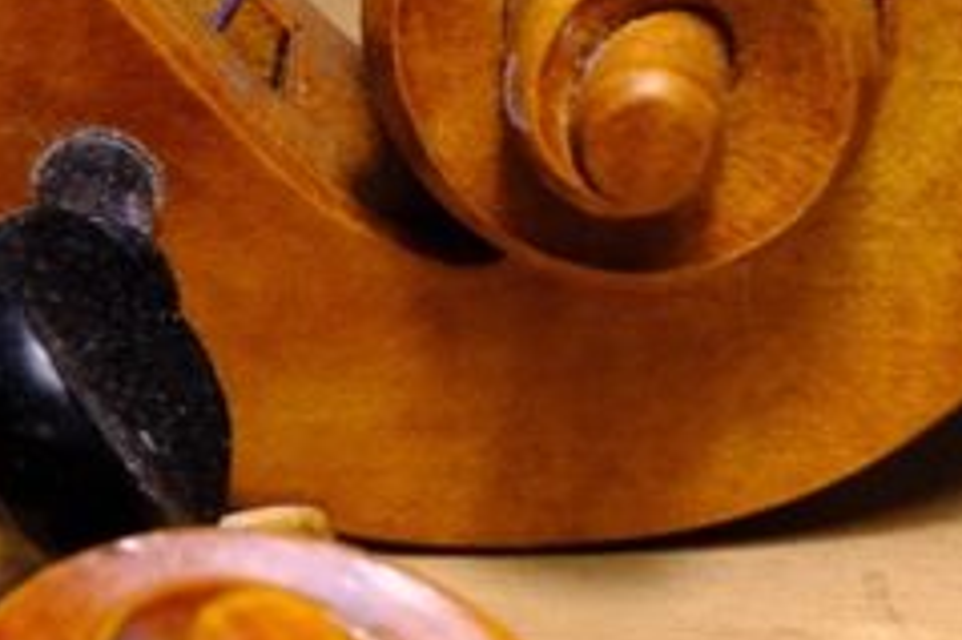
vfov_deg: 4.3
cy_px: 419
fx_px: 8598
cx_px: -1006
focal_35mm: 322
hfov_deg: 6.2
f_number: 6.4
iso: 2000
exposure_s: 1/100
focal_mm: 50
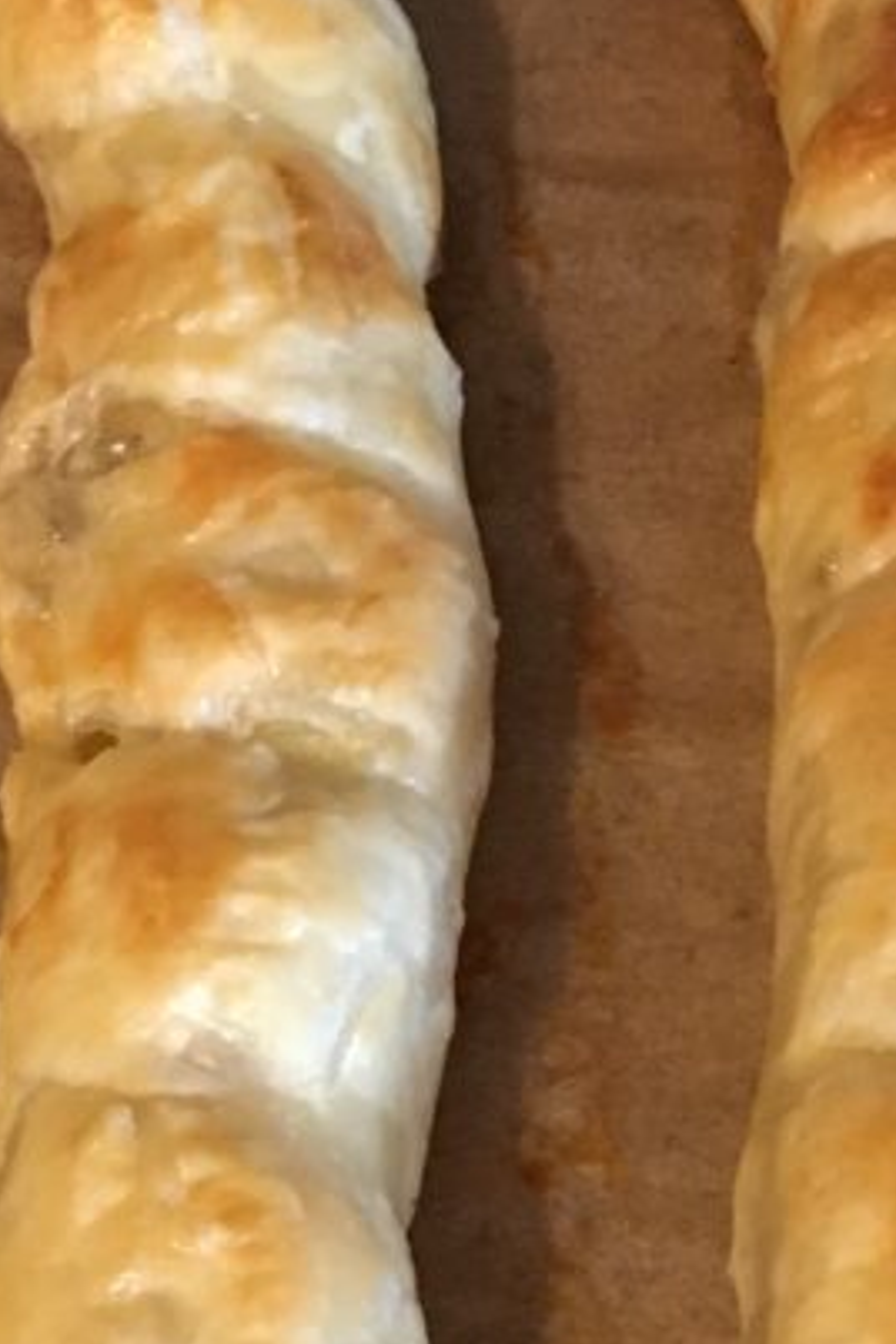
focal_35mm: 94
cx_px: 274
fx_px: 3509
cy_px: 1282
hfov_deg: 14.5
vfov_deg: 21.1
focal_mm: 4.15
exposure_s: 1/30
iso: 200
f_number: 2.2
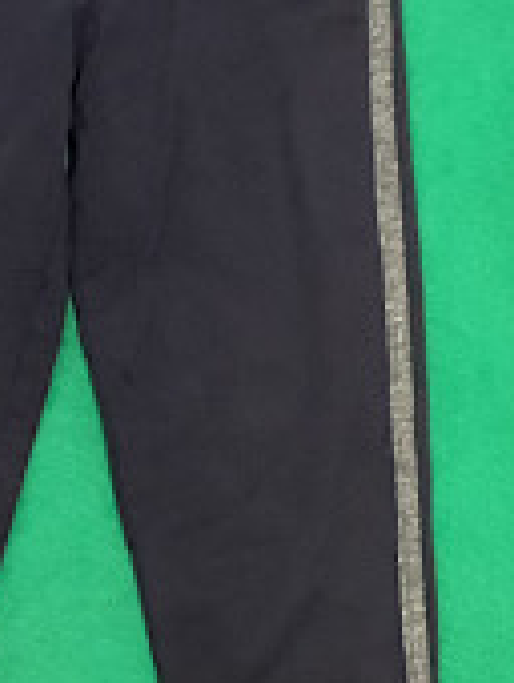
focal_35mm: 91
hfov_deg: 16.1
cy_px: 426
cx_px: 54
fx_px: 1797
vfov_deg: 21.5
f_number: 2.4
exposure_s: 1/33
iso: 320
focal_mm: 3.3
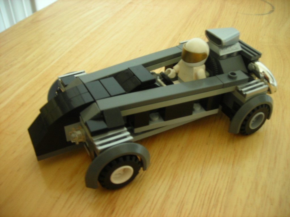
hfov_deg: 49.0
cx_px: 145
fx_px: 318
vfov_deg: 37.7
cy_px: 108
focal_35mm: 38
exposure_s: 1/3.9
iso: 75
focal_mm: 6.3
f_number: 3.2
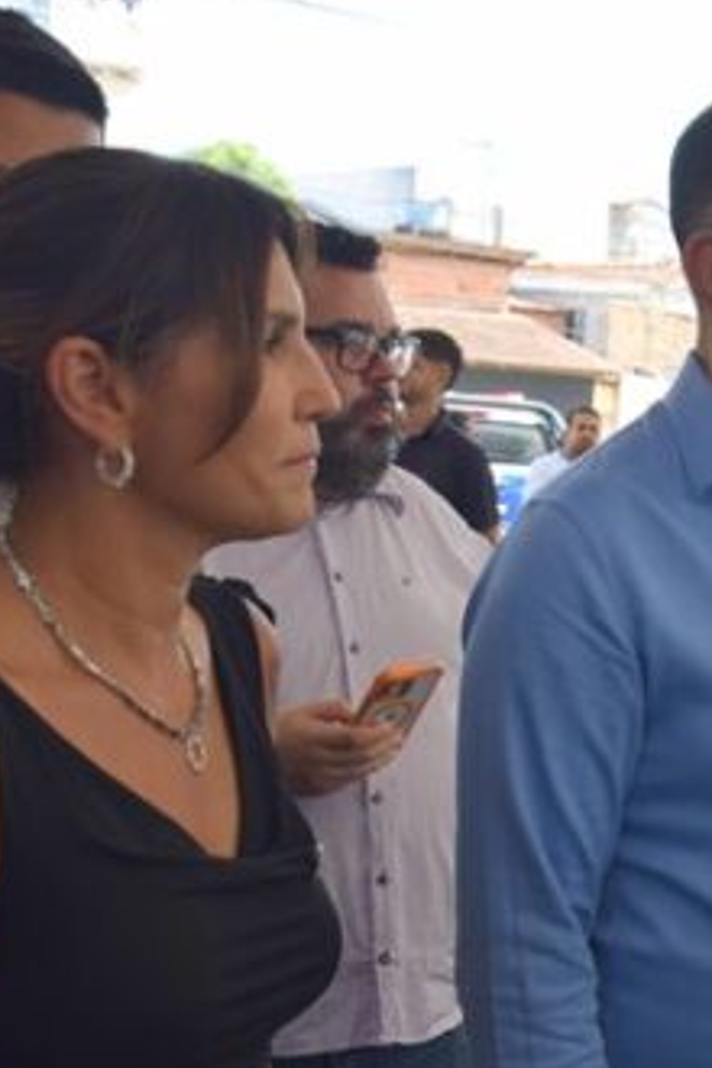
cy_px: 647
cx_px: 1007
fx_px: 2403
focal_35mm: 81
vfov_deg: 25.0
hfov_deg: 15.7
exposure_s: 1/200
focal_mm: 24
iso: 400
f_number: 7.1
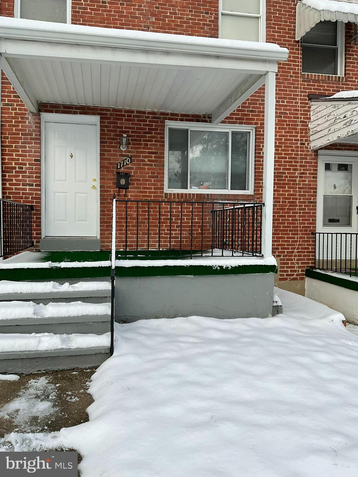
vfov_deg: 61.7
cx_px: 179
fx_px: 400
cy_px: 238
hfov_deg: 48.2
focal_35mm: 29
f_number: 1.8
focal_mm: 3
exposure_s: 1/1451
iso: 16
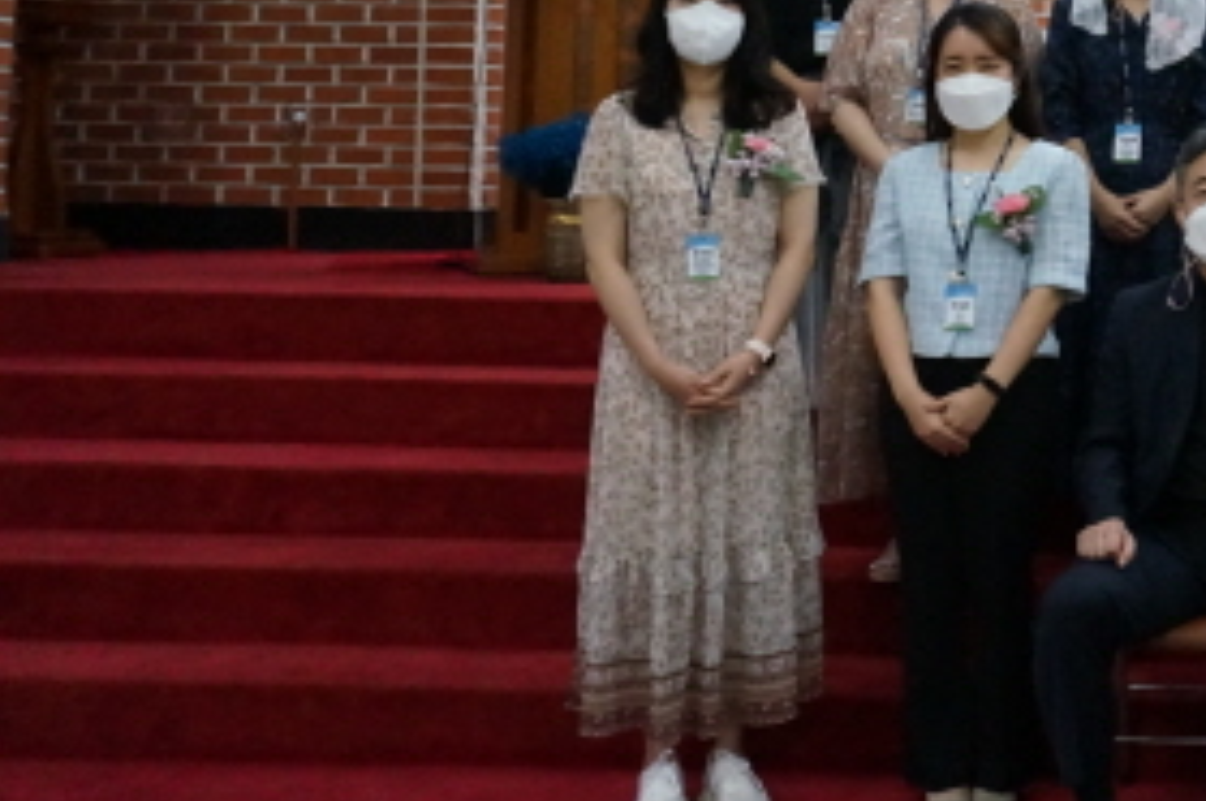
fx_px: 2041
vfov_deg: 21.6
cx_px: 1529
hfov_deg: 27.8
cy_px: 50
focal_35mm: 61
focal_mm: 16
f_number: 3.5
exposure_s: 1/160
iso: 3200
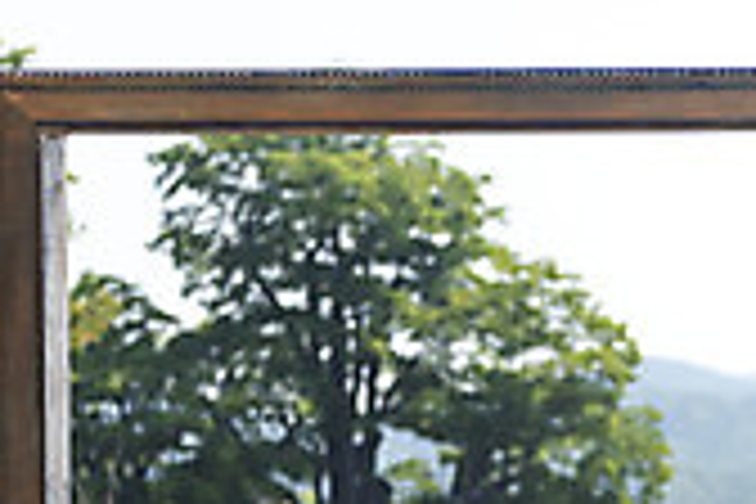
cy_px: 778
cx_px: 916
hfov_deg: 10.9
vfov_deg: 7.3
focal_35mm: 185
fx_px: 3885
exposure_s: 1/3200
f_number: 2.8
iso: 100
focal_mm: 52
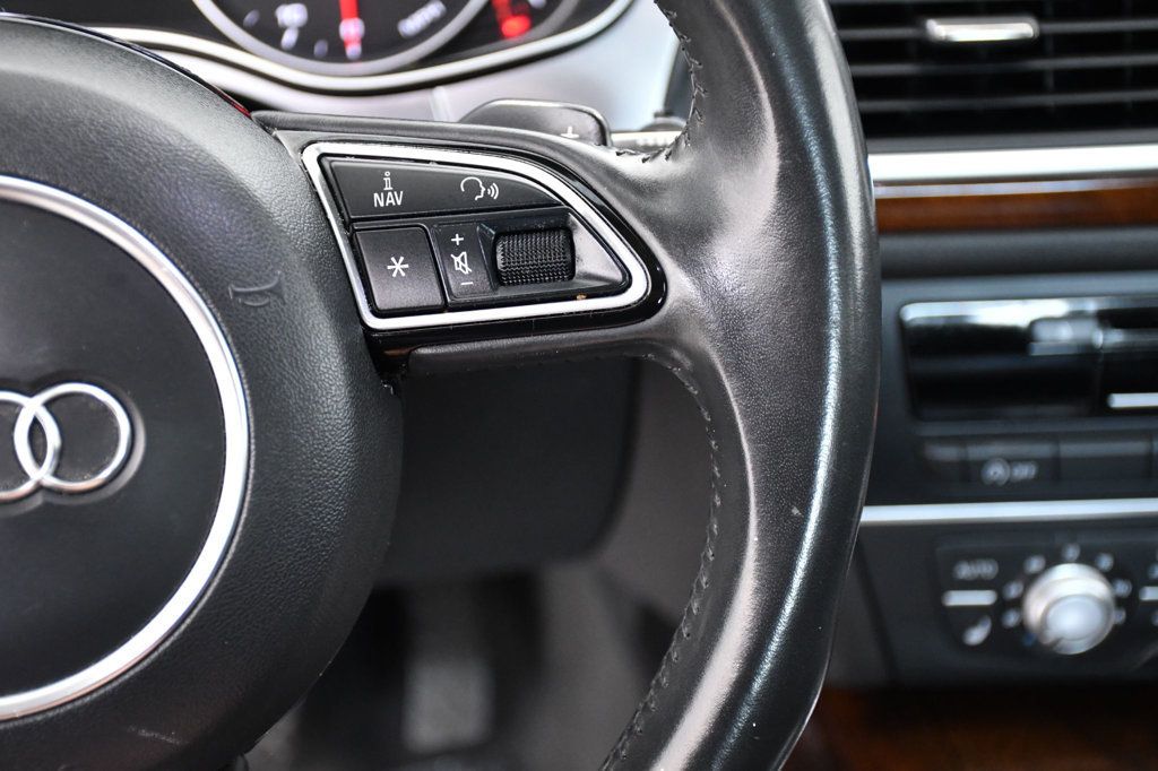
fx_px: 2315
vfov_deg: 18.9
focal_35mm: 72
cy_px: 386
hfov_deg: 28.1
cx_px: 579
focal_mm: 48
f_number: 4.5
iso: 2500
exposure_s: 1/80
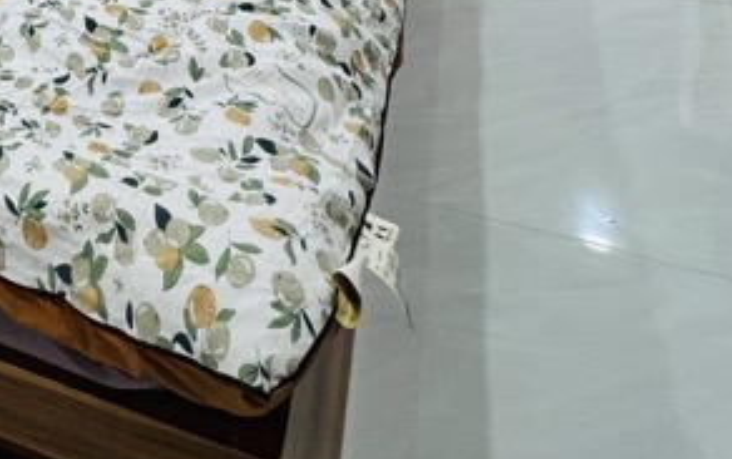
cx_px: -43
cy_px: -434
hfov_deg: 34.4
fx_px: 1038
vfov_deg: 18.0
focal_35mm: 52
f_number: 2.2
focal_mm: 2.22
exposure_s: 1/93
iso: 160
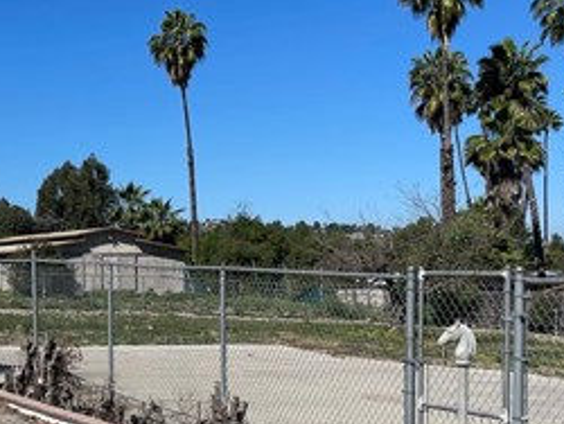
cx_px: 108
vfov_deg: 22.9
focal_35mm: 64
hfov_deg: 29.5
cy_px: 286
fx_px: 1044
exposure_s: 1/6993
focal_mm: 5.1
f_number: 1.6
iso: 32
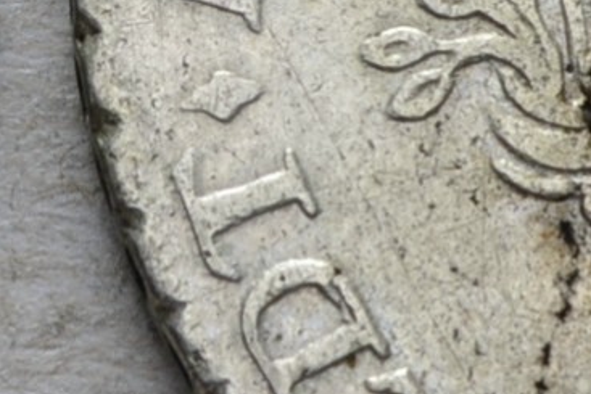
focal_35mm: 482
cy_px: -58
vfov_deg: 2.9
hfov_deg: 4.3
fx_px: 7916
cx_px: 101
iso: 400
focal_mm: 48
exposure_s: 1/200
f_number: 14
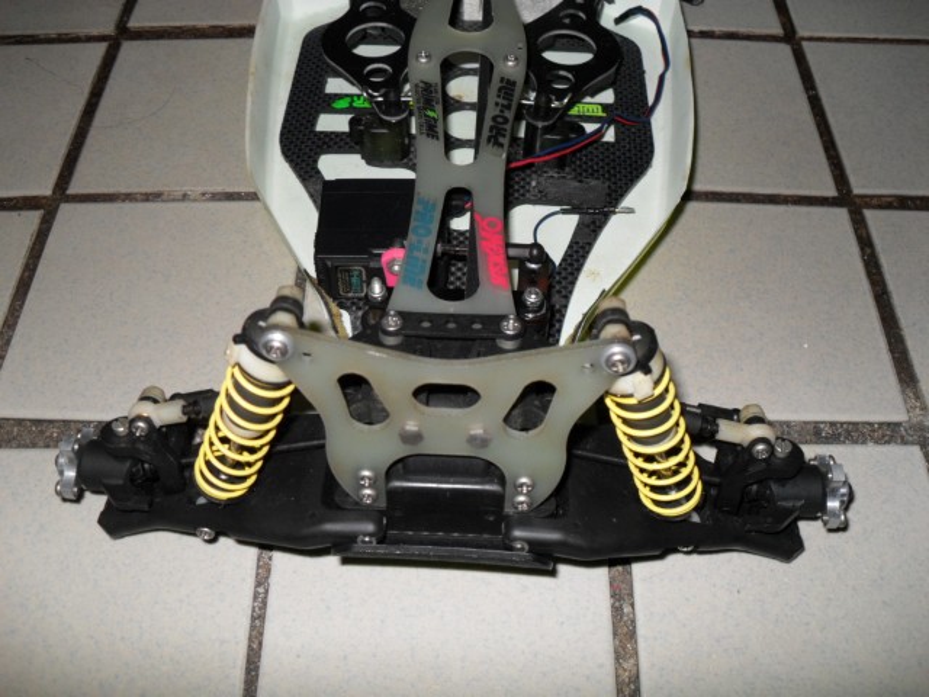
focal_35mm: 35
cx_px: 464
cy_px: 348
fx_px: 939
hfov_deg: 52.6
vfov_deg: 40.7
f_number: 8.9
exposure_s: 1/45
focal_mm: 6.2
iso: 100
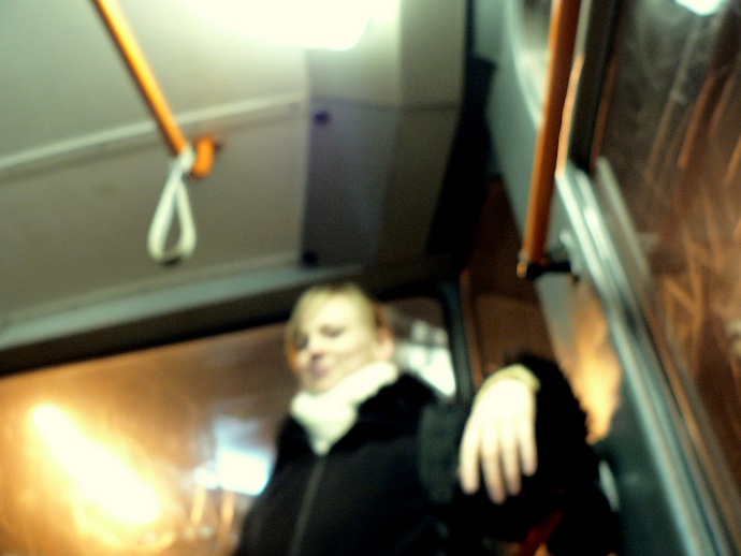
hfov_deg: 51.3
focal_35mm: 36
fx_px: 771
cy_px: 278
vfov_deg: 39.7
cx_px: 370
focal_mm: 6
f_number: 2.8
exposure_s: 1/1.6
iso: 200
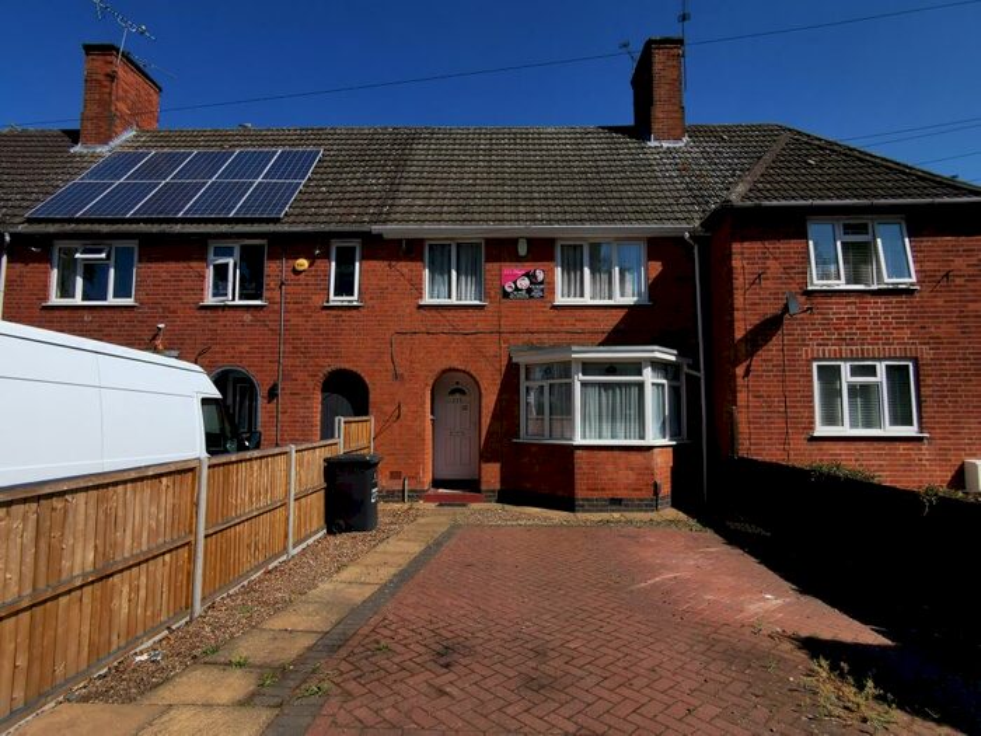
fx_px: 538
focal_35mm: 19
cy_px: 368
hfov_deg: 84.7
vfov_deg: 68.7
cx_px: 490
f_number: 2.2
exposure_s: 1/1458
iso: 50
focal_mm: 2.35
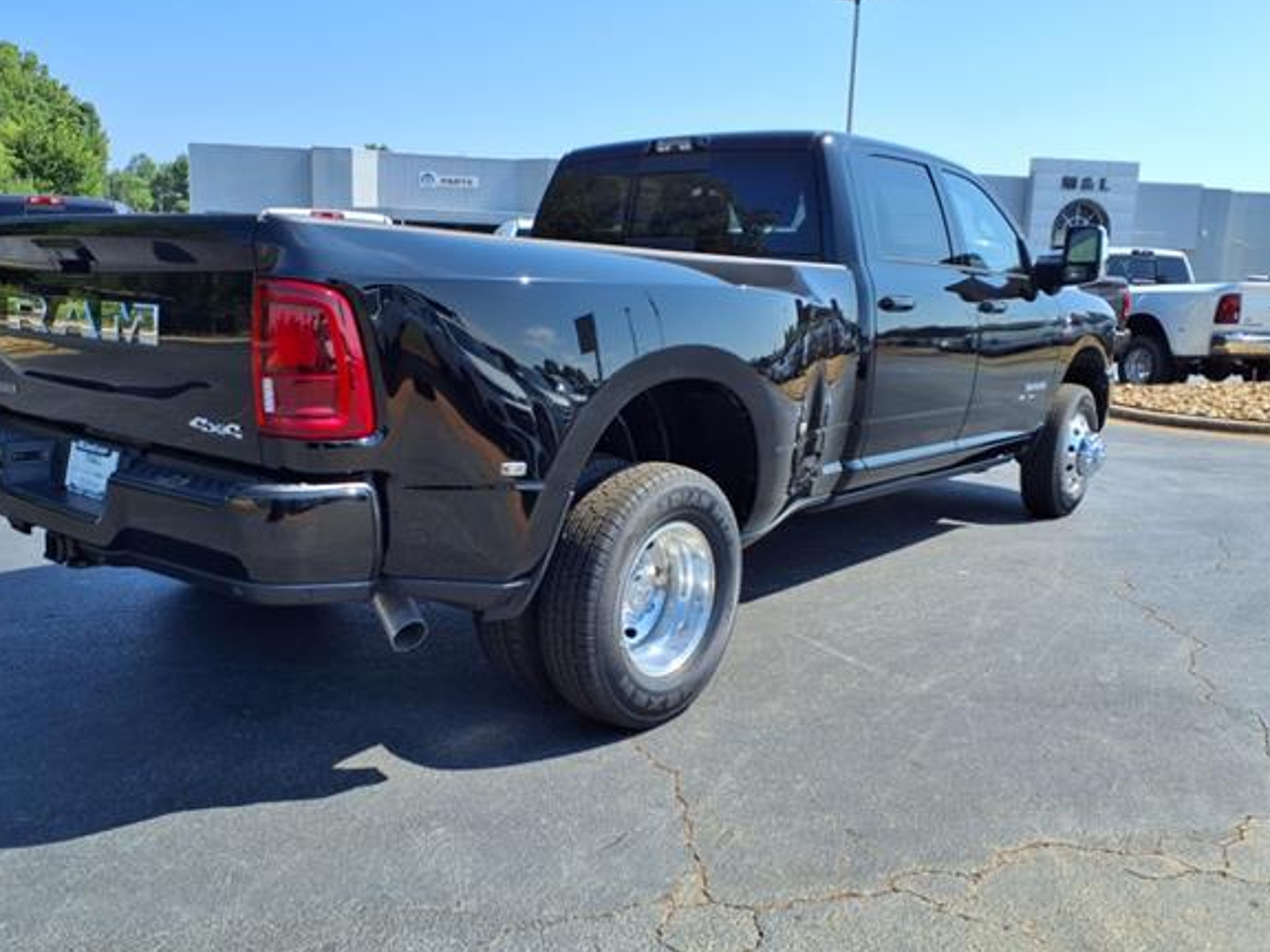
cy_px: 461
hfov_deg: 59.9
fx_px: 1101
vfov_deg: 46.8
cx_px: 578
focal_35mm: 30
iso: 40
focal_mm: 3.58
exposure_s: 1/1667
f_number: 1.9
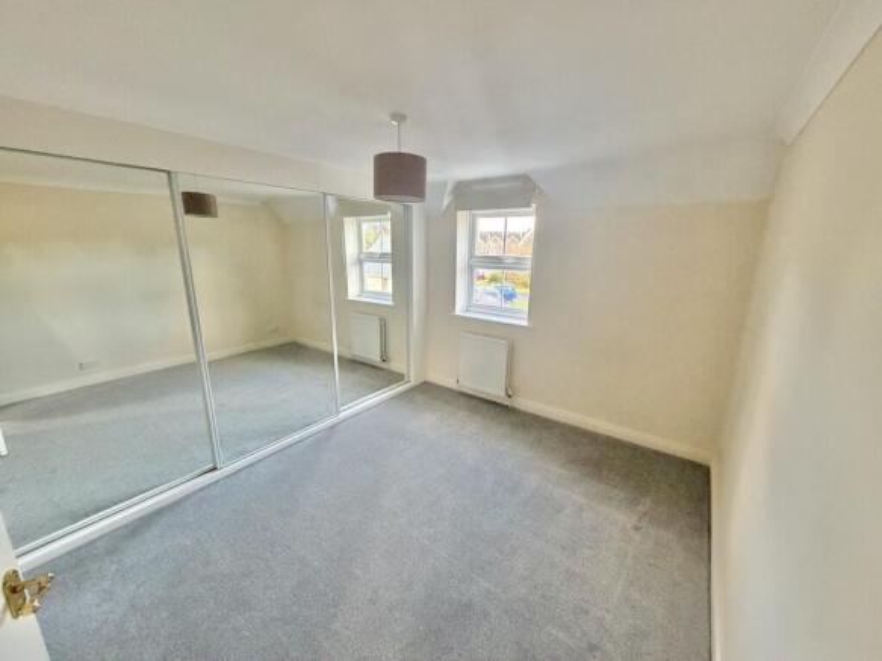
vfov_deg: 85.7
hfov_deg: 102.1
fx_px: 357
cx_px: 441
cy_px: 330
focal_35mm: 14
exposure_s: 1/60
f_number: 2.2
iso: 400
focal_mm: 2.22
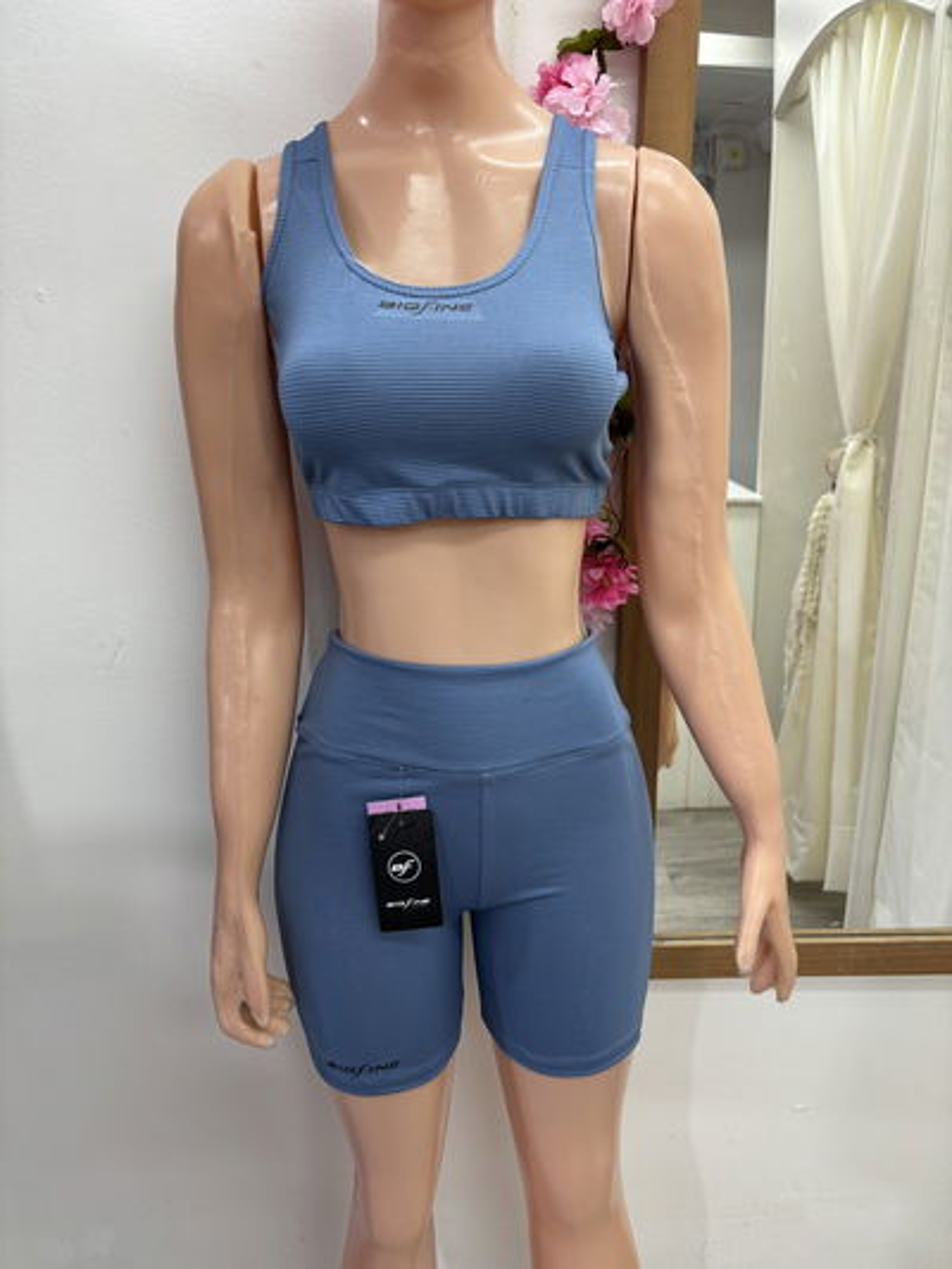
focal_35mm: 26
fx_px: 953
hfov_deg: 53.1
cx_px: 476
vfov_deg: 67.3
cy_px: 634
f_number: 1.6
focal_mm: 5.96
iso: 64
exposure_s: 1/50
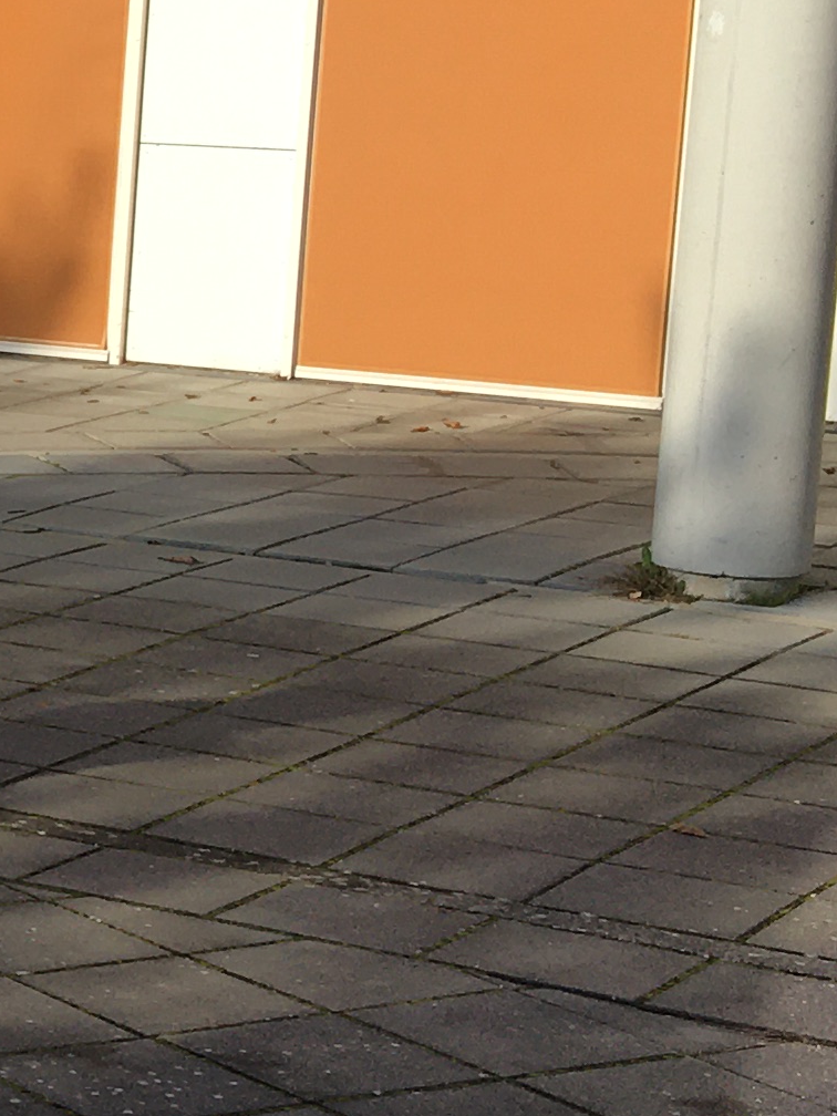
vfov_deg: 17.0
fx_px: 3740
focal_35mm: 116
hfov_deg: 10.8
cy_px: 547
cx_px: -1216
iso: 25
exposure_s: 1/1054
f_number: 2.2
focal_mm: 4.15
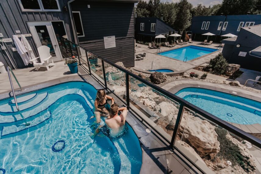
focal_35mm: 16
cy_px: 87
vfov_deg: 73.8
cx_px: 130
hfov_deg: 96.7
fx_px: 116
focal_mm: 16
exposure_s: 1/6400
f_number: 3.5
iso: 100
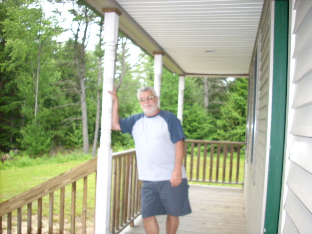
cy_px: 117
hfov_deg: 50.1
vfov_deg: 38.7
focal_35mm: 37
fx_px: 333
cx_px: 156
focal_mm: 6.2
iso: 400
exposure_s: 1/60
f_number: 2.8
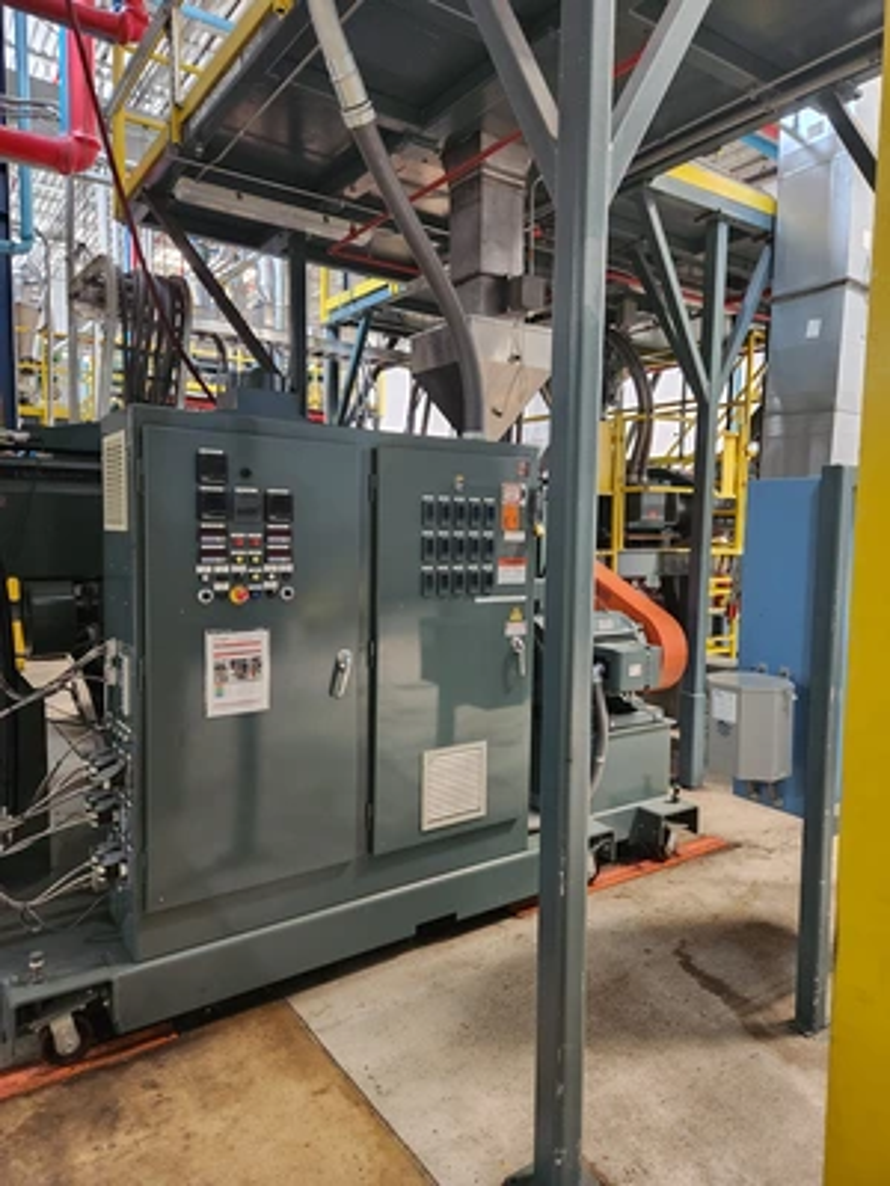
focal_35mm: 23
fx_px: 788
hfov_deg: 58.9
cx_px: 445
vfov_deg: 73.9
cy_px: 593
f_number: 1.8
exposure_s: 1/60
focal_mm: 5.4
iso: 800
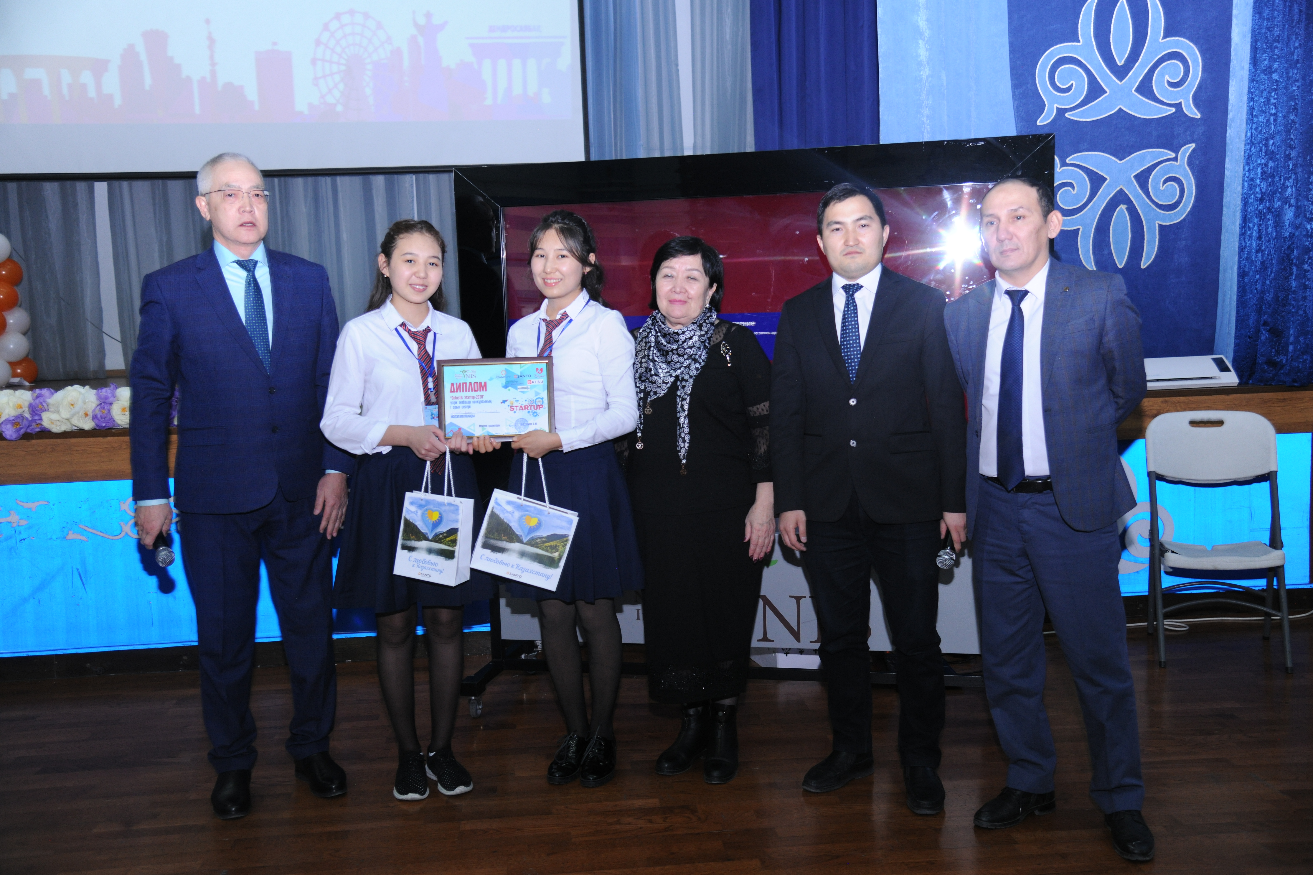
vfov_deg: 37.9
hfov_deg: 54.4
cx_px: 656
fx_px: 1276
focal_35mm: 35
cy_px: 438
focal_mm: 35
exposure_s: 1/60
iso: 800
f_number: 4
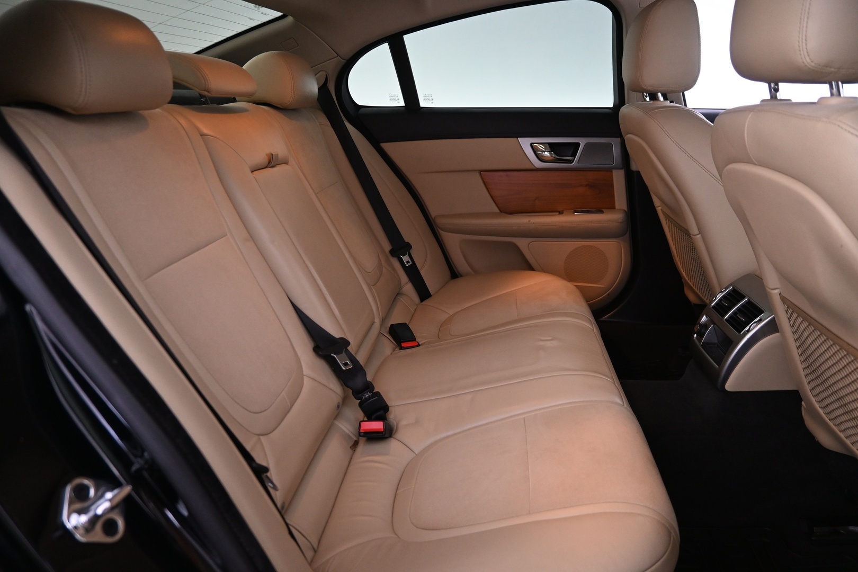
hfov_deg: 73.7
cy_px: 286
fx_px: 572
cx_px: 429
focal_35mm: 24
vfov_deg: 53.1
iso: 1400
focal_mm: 16
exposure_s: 1/25
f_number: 3.5
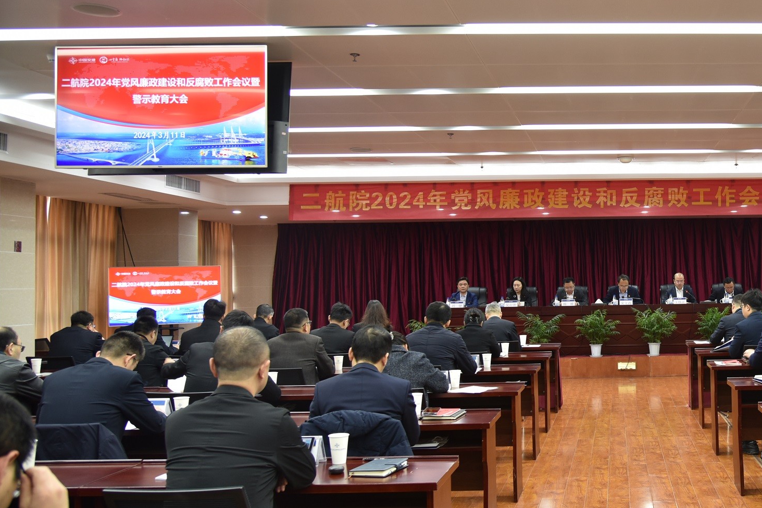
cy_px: 247
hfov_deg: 44.2
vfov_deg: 32.6
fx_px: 868
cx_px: 648
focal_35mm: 41
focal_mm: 24
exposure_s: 1/25
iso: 400
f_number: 4
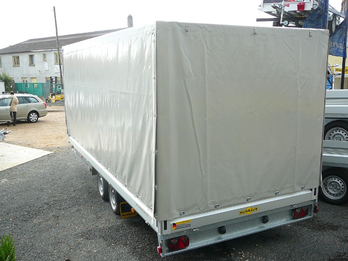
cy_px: 133
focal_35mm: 36
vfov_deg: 39.6
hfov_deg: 51.4
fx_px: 362
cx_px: 178
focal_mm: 5.2
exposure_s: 1/160
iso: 80
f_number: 2.8
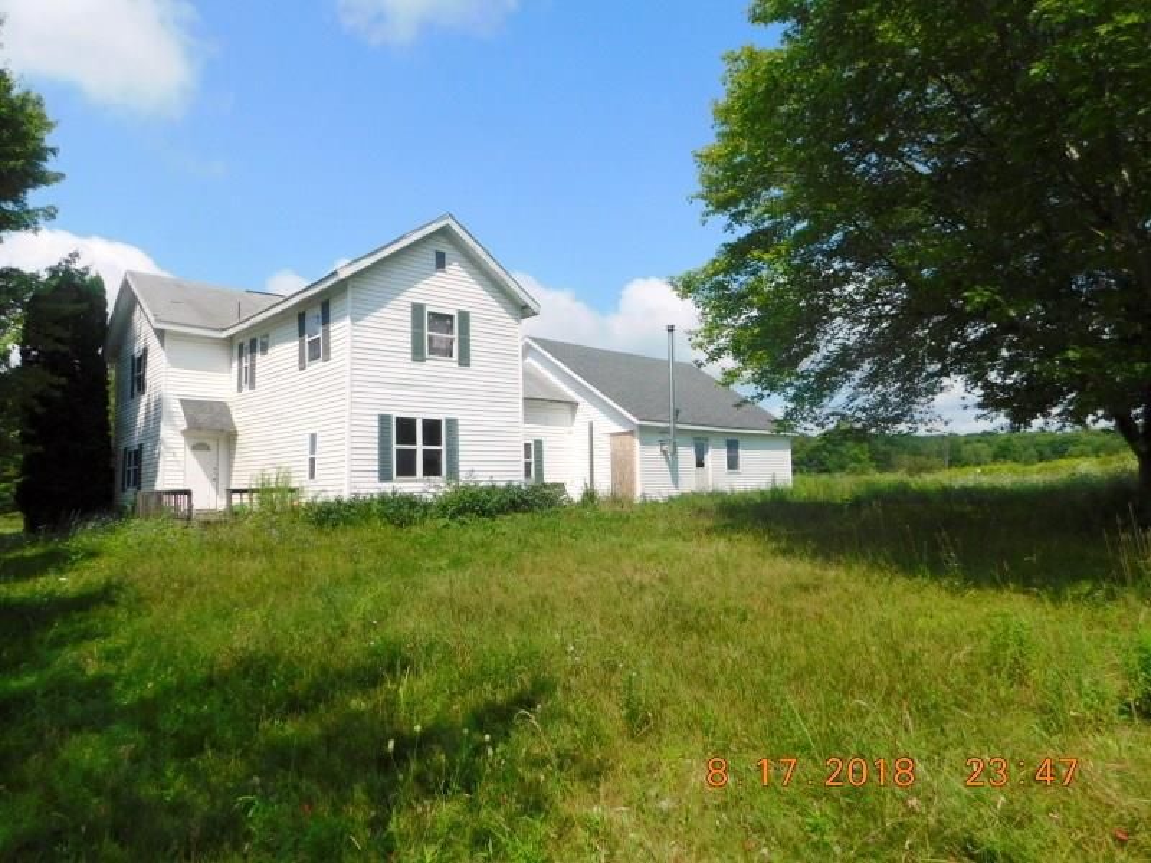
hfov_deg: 73.9
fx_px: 765
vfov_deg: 58.9
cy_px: 432
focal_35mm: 23
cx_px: 576
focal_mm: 4
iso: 125
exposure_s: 1/800
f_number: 6
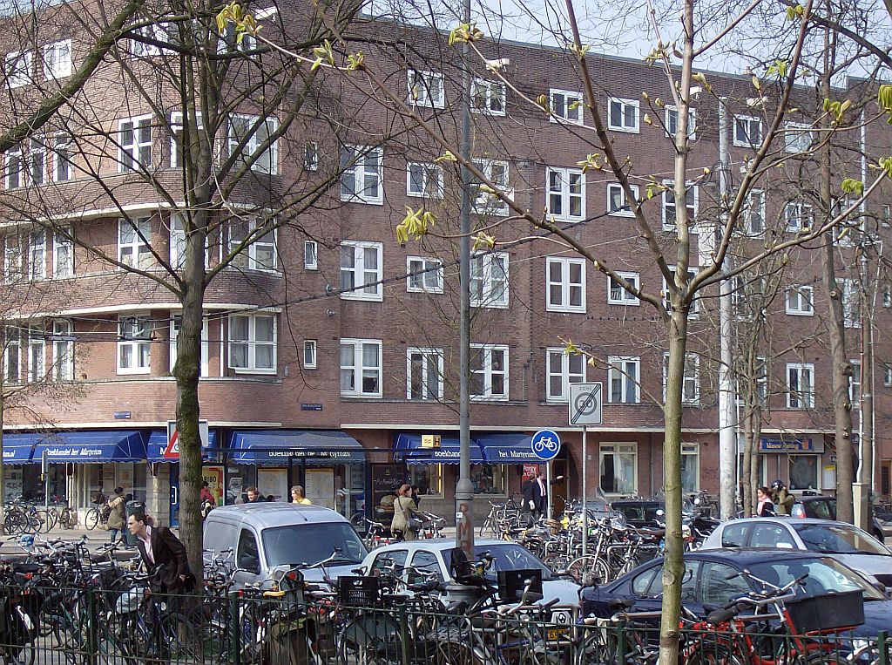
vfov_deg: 14.7
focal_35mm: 100
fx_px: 2571
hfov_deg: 19.7
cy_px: 332
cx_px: 446
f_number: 4.6
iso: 100
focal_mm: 16.6
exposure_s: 1/444
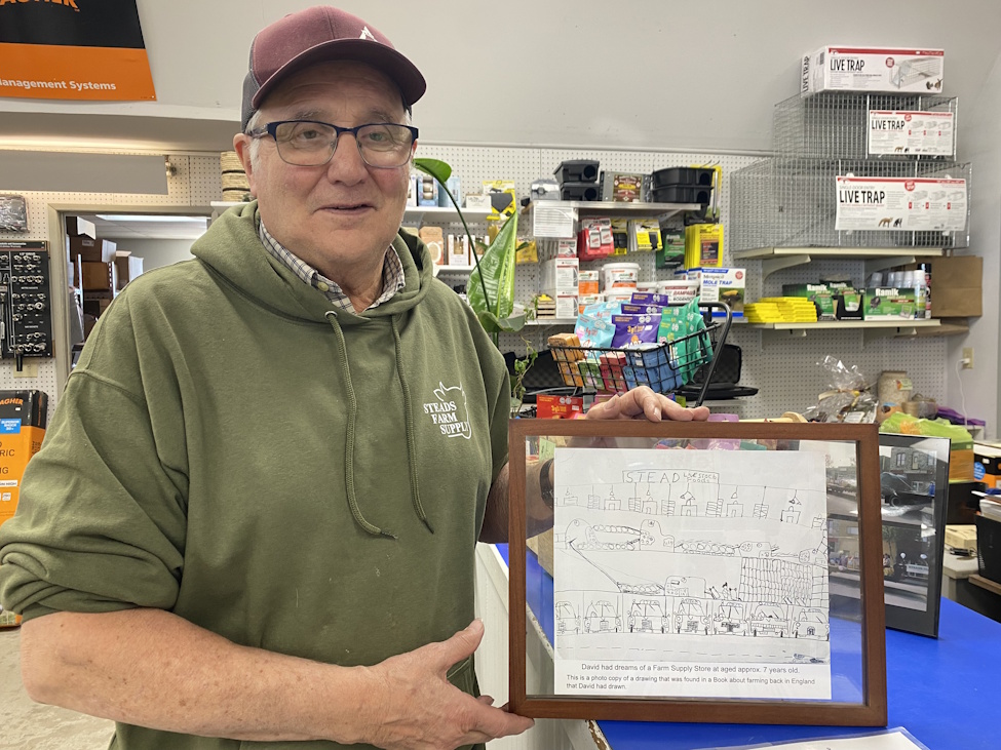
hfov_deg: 67.3
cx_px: 500
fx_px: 752
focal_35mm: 26
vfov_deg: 53.1
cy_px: 375
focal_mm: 4.25
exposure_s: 1/60
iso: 100
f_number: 1.8
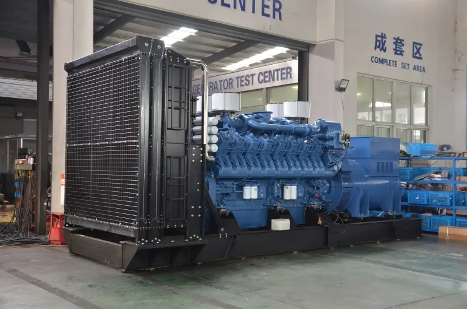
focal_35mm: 42
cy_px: 154
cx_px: 234
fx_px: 544
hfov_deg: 46.5
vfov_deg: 31.8
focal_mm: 28
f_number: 4
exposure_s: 1/25
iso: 800
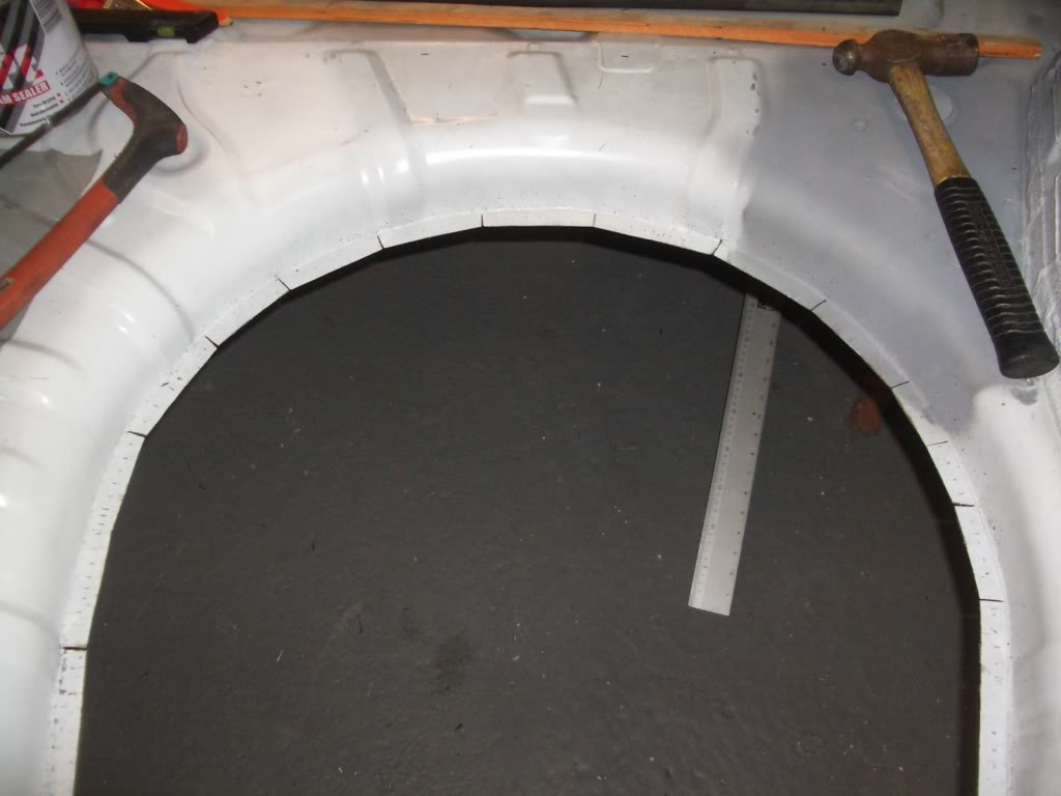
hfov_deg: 52.6
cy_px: 398
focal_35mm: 35
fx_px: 1073
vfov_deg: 40.7
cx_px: 530
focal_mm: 5.8
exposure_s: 1/60
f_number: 2.6
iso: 200
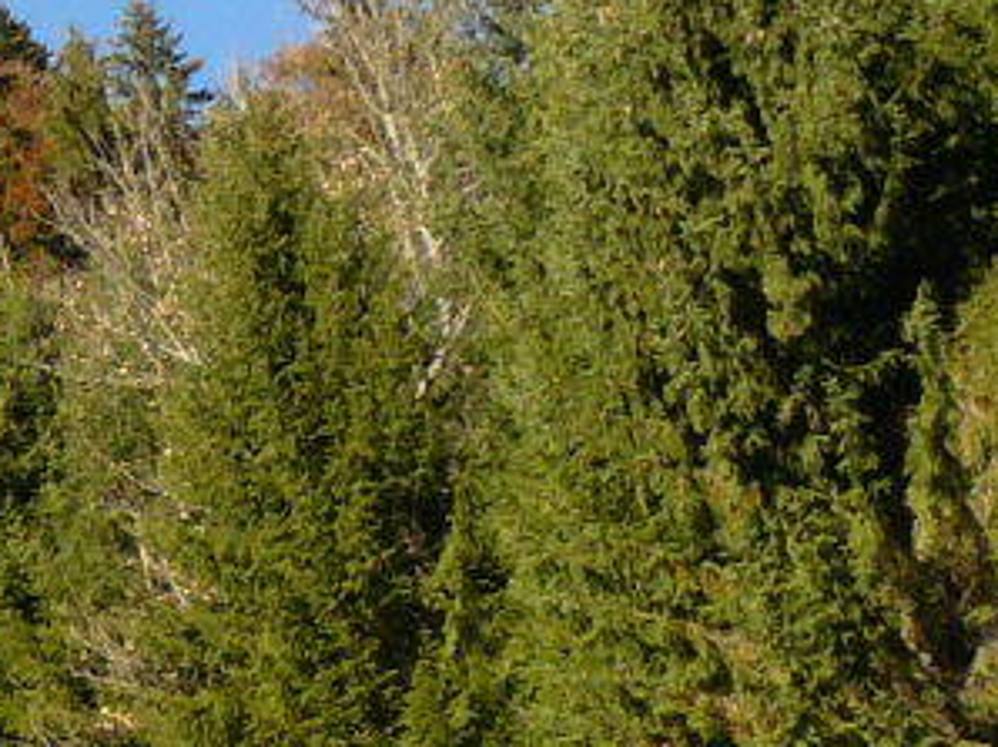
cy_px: 841
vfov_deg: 8.4
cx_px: -1122
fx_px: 5012
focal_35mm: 174
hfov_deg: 10.3
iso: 200
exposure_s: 1/250
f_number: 5.6
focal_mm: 6
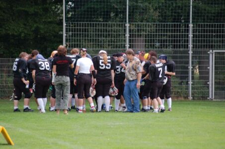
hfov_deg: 8.1
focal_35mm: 255
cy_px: 74
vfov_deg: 5.4
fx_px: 1590
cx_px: 112
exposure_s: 1/500
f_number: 4.8
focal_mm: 170
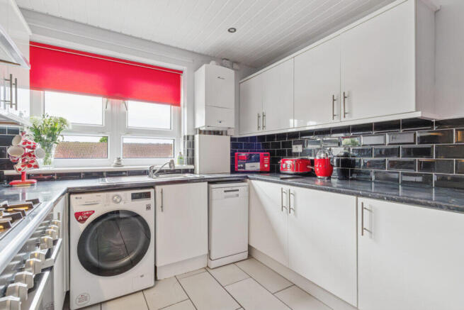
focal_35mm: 16
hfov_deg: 95.0
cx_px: 232
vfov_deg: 72.1
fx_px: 213
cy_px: 155
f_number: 8
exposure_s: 1/60
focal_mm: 11
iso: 1600
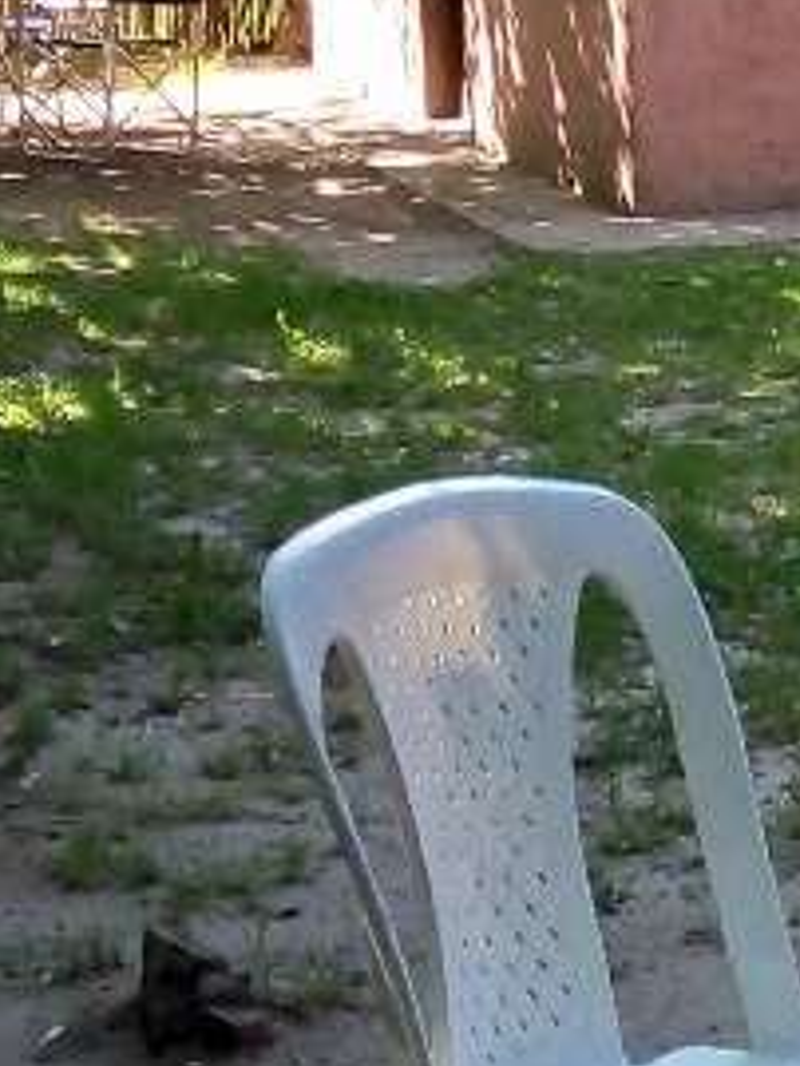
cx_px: 1073
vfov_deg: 15.7
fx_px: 3849
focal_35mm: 125
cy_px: 234
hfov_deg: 11.5
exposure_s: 1/141
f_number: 2.2
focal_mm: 4.52
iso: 113
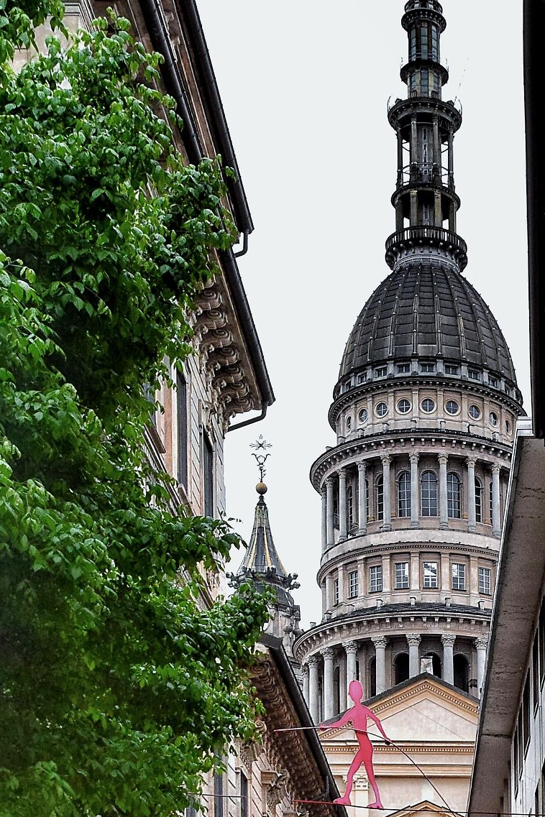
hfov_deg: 17.8
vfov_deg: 26.3
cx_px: 434
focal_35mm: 76
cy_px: 627
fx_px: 1726
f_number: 8
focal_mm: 24
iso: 1250
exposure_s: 1/60
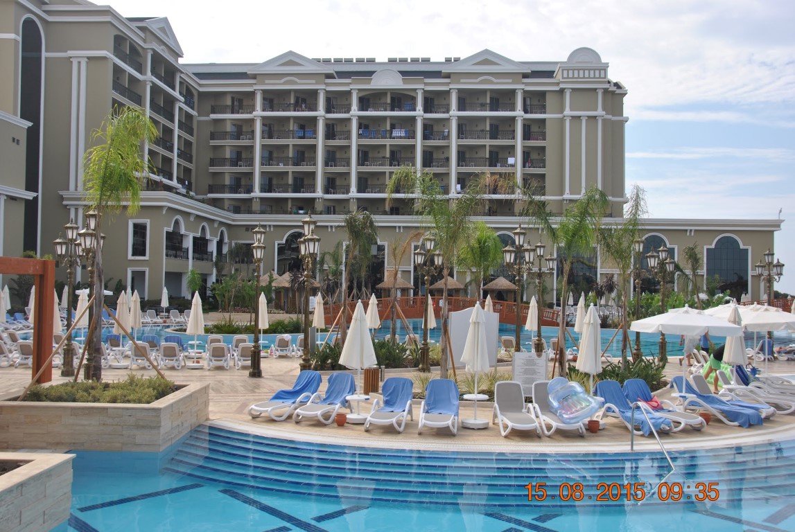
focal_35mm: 33
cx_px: 398
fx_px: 730
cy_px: 266
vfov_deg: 40.1
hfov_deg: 57.2
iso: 100
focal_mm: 22
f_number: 7.1
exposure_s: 1/200
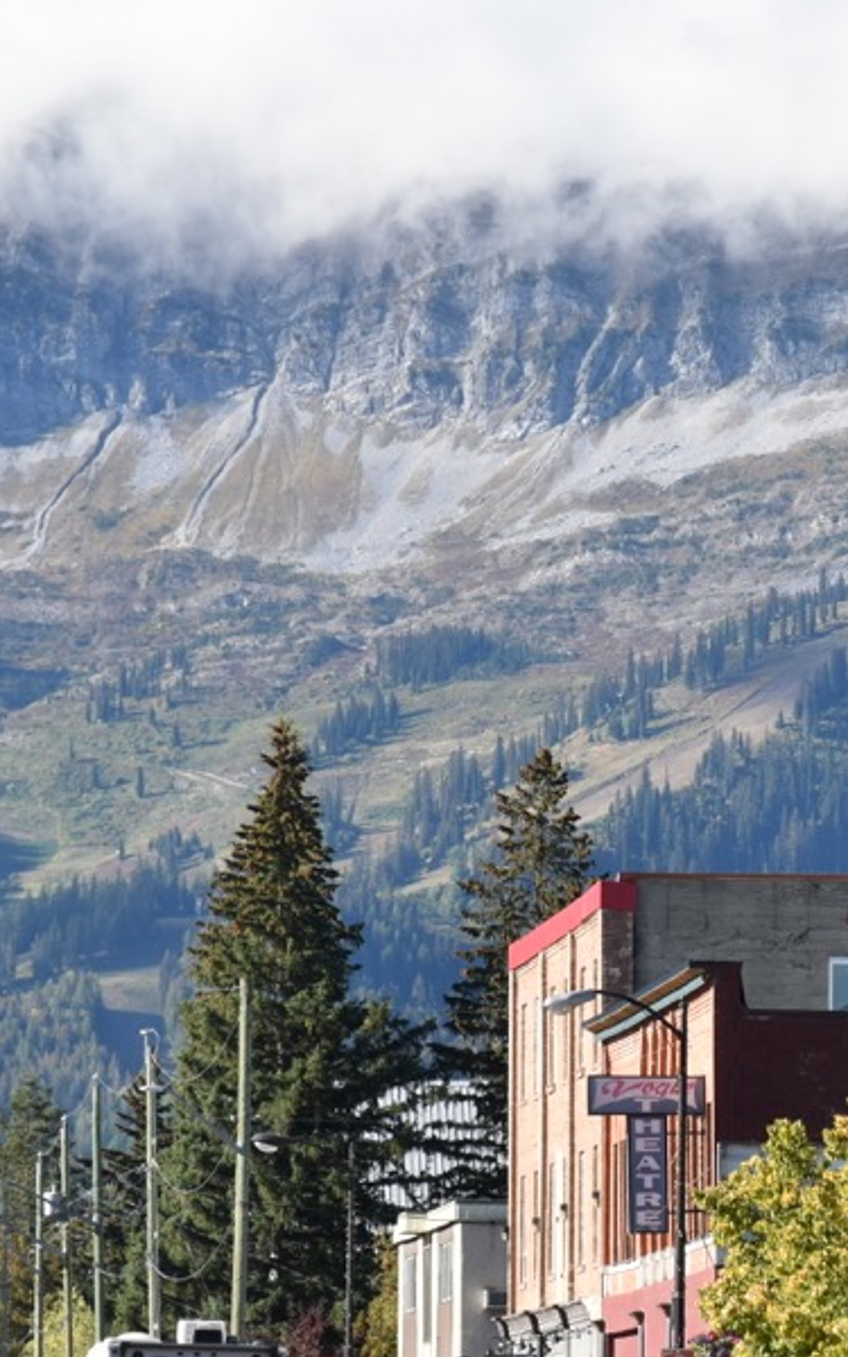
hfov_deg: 5.0
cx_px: 1036
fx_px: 9651
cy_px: 806
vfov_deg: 8.0
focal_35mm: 261
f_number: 9
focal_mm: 80
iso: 200
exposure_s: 1/320
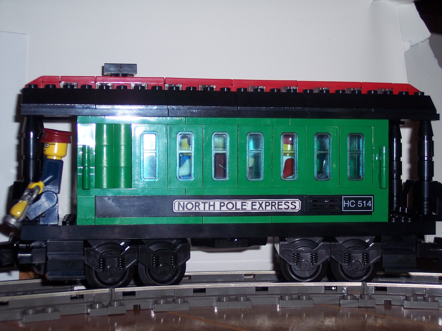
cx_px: 221
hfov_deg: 29.8
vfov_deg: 22.6
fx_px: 830
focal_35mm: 65
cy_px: 166
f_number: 3.4
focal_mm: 13.3
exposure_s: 1/90
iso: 100
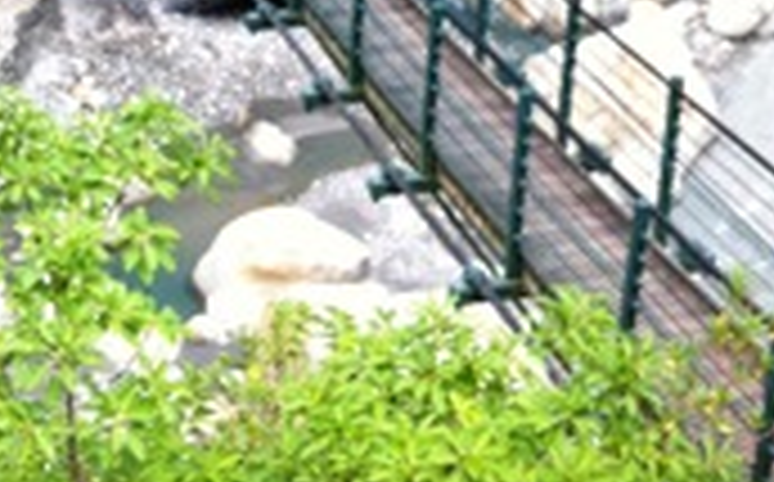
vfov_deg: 12.6
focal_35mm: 95
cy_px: -365
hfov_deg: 21.8
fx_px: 2001
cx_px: 223
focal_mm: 3.85
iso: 80
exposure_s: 1/120
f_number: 2.8
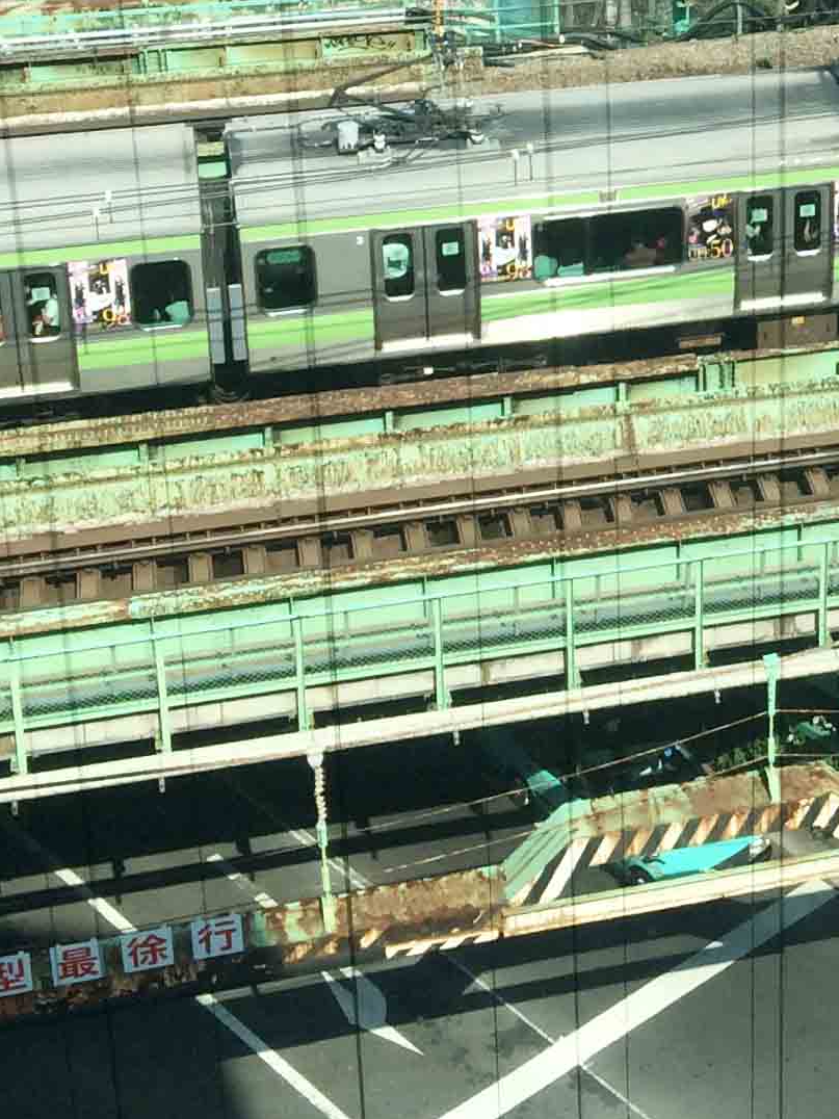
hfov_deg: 16.0
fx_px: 2844
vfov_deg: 21.4
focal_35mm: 88
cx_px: 1039
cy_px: -18
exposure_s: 1/1001
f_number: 2.2
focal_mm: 4.15
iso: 32
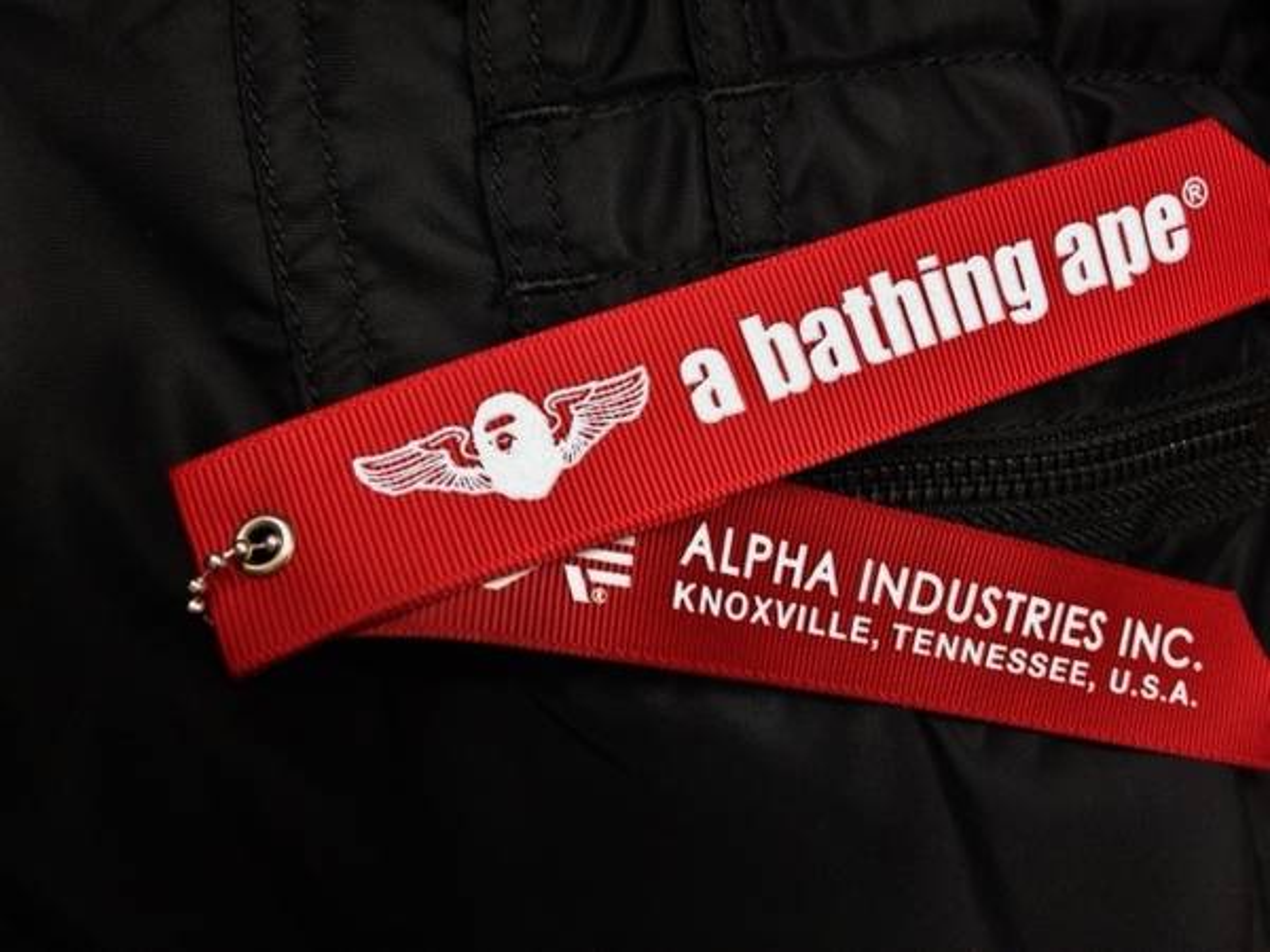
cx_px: 635
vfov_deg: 40.7
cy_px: 476
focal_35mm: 35
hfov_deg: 52.6
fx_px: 1284
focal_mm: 4.28
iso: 125
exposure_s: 1/20
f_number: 2.4
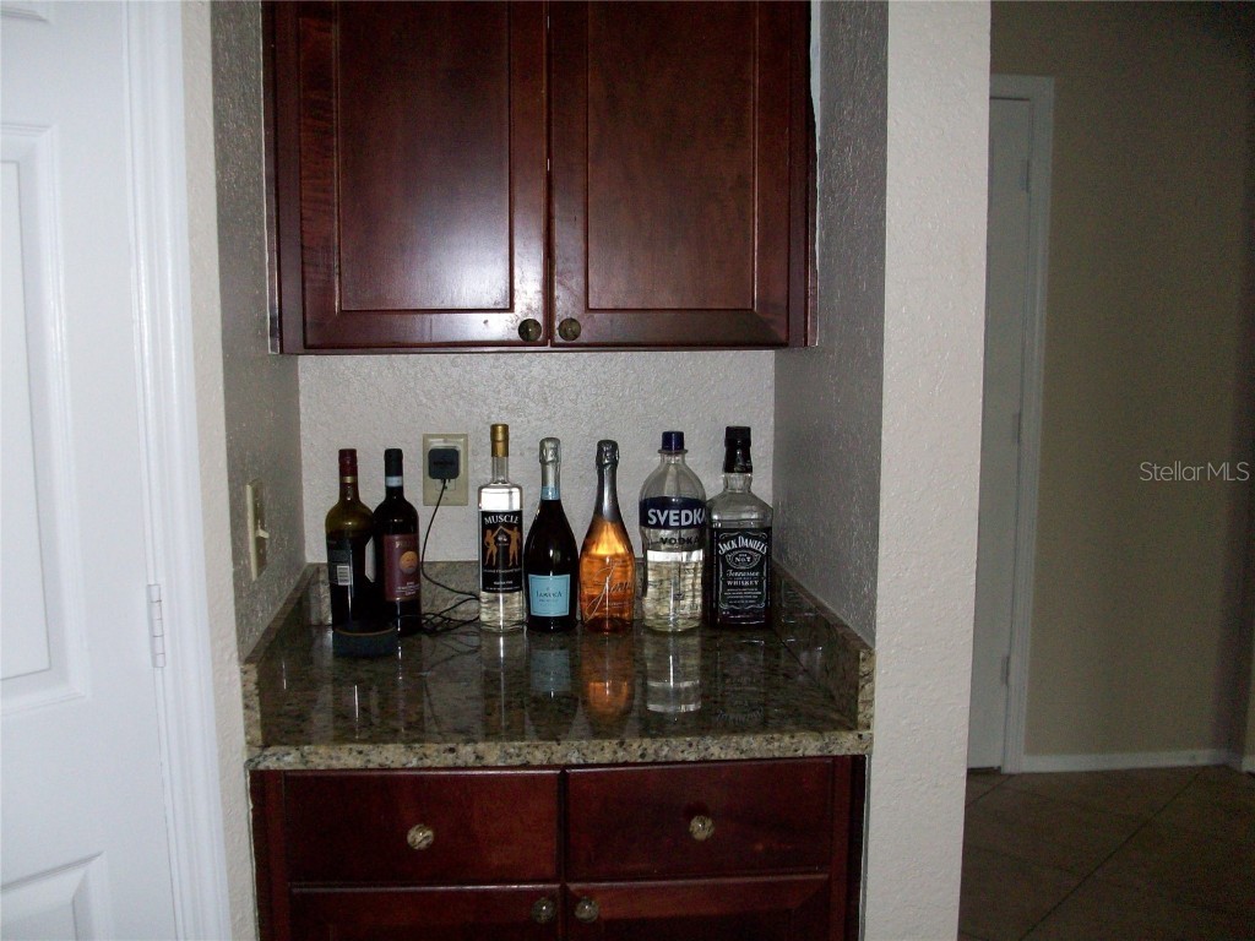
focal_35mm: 34
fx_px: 1233
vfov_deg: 41.8
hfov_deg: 54.0
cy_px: 470
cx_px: 628
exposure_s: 1/60
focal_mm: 5.7
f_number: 2.8
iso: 160
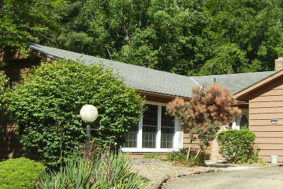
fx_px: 558
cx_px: 205
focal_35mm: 71
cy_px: 86
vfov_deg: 19.2
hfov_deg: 28.1
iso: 230
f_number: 7
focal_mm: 5.4
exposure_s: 1/360
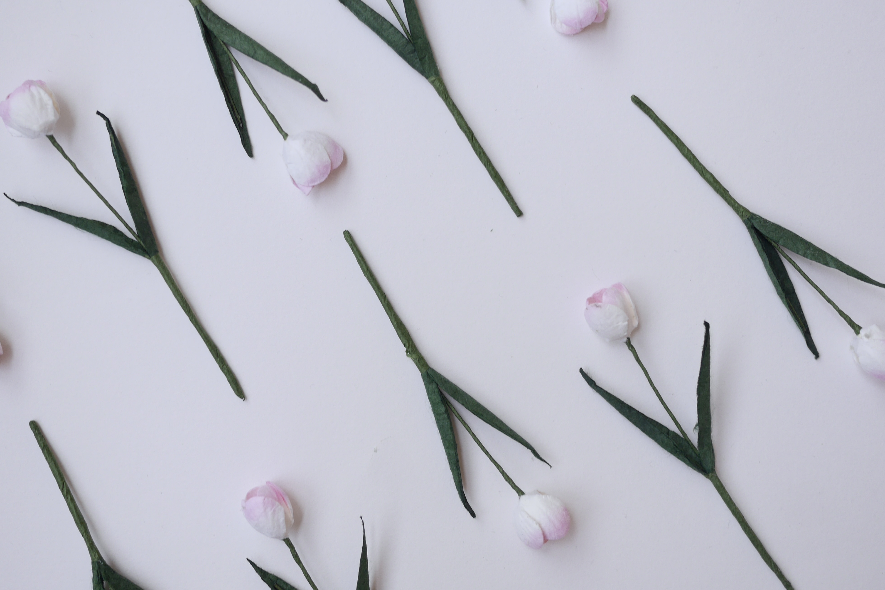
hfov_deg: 40.3
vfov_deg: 27.5
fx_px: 1204
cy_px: 248
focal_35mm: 49
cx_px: 378
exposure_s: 1/160
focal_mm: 20
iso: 200
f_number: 2.2
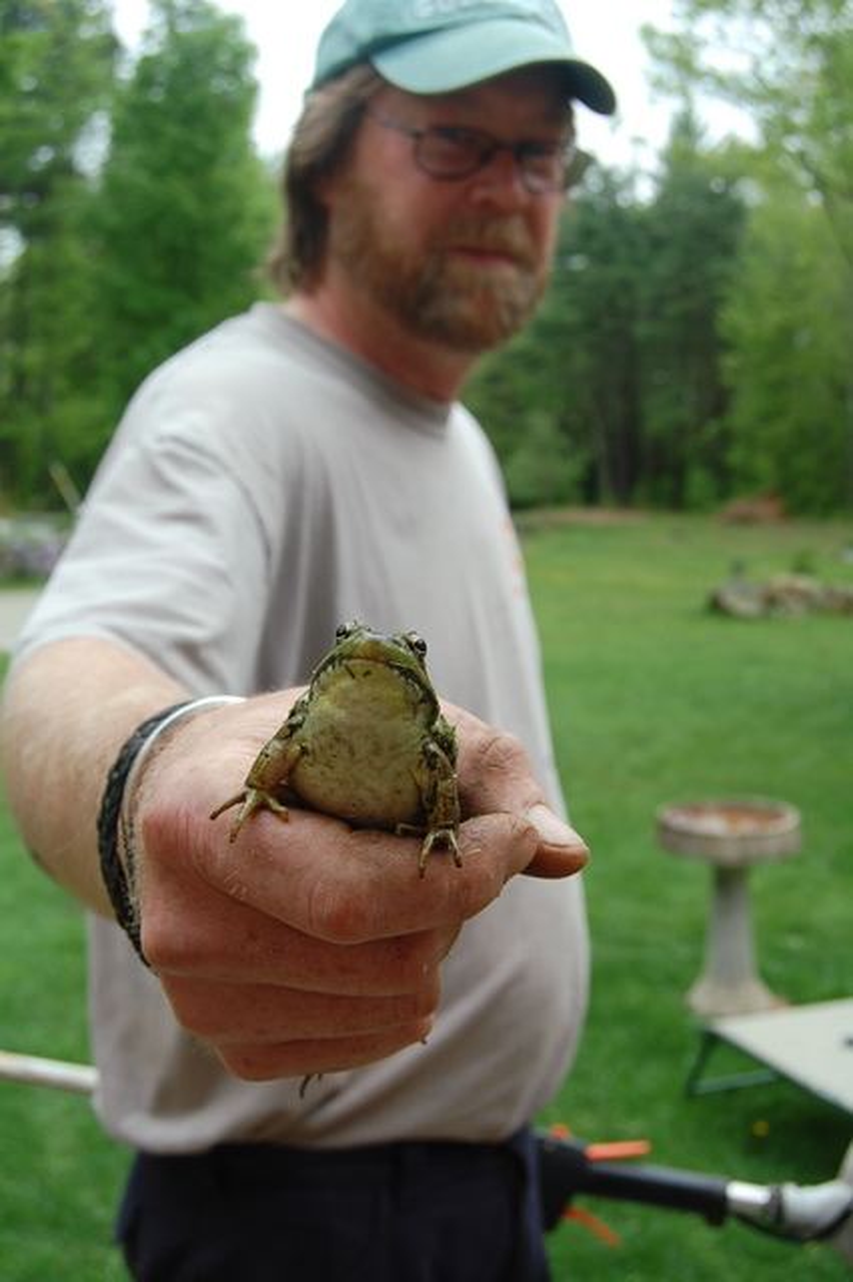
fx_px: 1388
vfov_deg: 49.6
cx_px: 426
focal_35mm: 39
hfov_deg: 34.2
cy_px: 641
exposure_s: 1/100
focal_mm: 26
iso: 200
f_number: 8
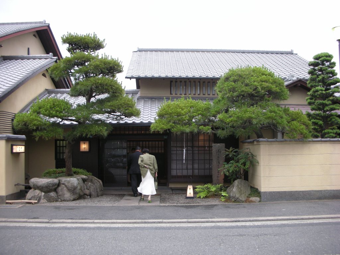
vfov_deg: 40.7
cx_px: 170
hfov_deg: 52.6
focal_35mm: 35
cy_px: 128
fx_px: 344
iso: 50
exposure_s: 1/32.4
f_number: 2.8
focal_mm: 5.8
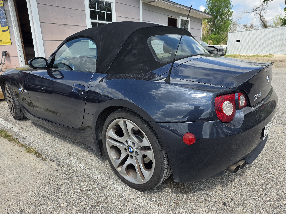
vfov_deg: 58.9
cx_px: 143
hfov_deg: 73.9
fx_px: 190
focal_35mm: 23
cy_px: 107
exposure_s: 1/3589
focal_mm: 6.25
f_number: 1.7
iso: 80
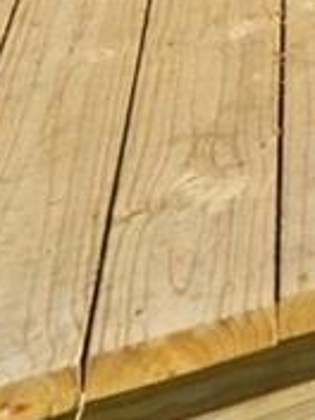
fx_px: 1699
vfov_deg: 10.2
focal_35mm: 140
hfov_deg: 6.9
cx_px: 1418
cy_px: -842
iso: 200
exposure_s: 1/640
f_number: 9
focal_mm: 16
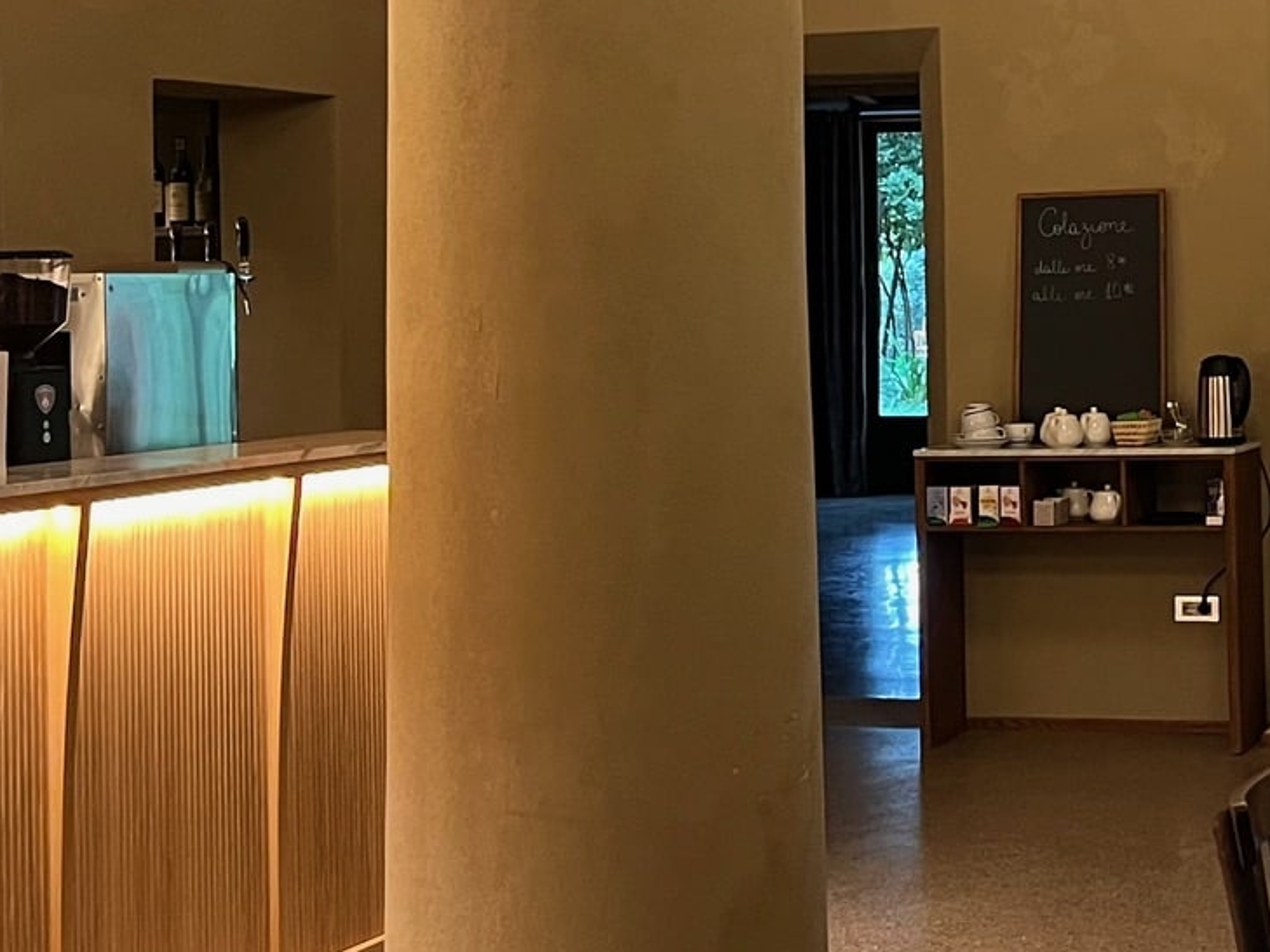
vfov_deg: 20.0
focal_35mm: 73
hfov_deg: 25.6
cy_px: 261
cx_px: 1221
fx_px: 2679
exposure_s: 1/50
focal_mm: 5.1
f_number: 1.6
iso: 400
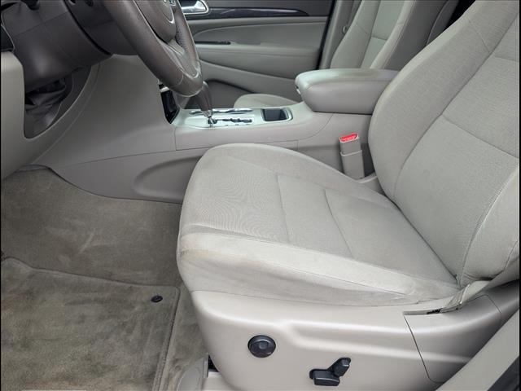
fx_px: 361
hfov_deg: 71.6
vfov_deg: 56.8
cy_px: 196
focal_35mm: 24
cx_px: 260
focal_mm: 6.9
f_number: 1.68
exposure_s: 1/133
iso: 147
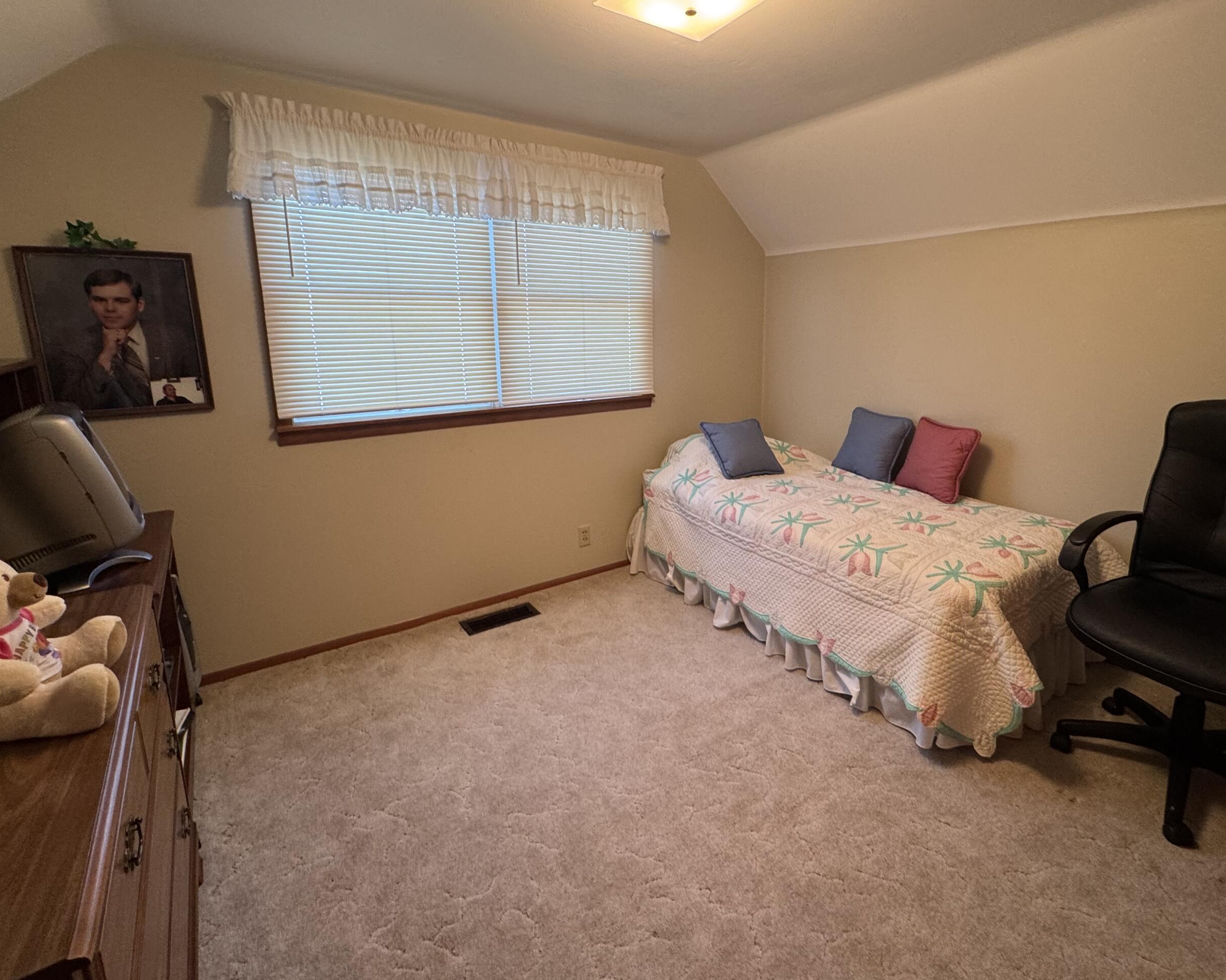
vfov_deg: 76.7
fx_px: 617
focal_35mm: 17
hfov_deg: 89.5
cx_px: 663
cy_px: 438
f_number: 2.2
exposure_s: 1/60
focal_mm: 2.22
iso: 200
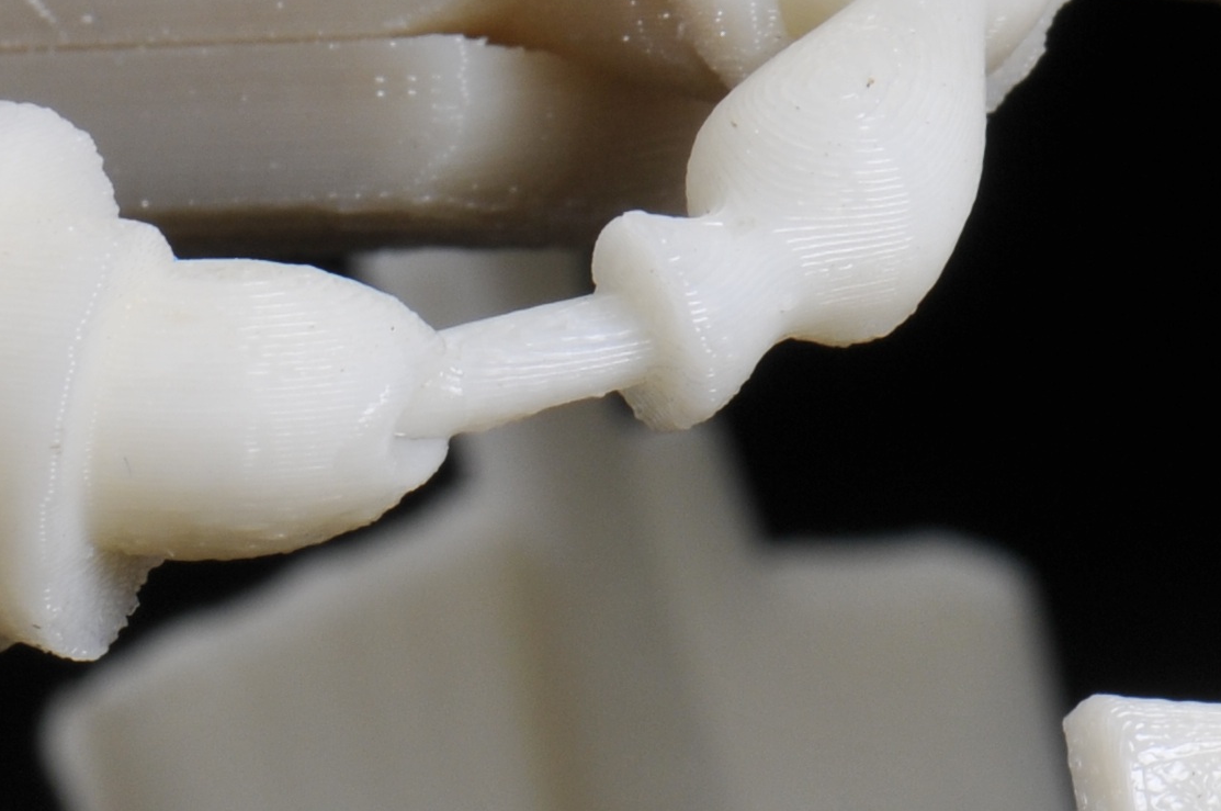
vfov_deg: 2.3
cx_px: -432
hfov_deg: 3.4
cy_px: 672
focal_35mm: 607
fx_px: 20558
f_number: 18
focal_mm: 105
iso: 200
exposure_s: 1/250
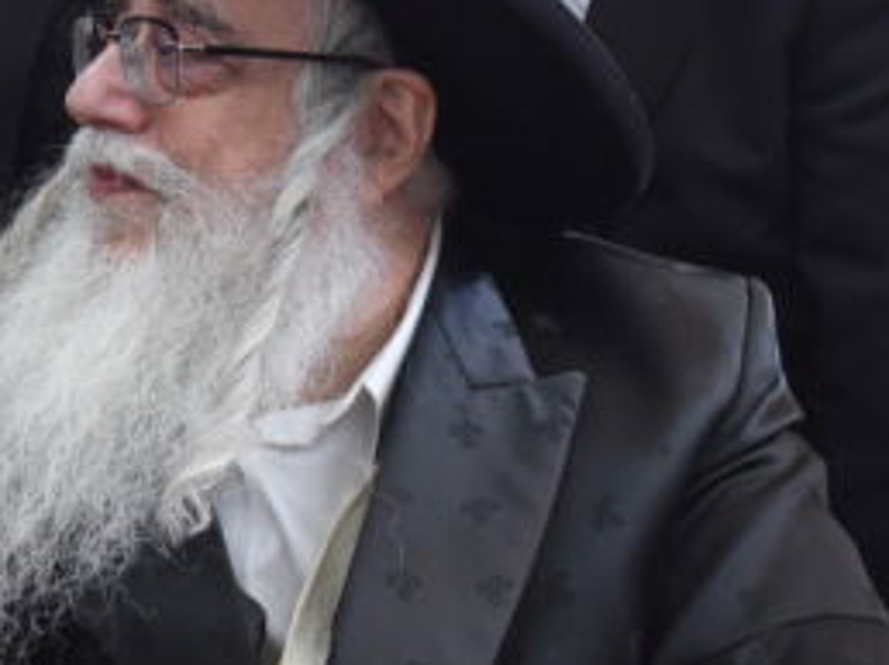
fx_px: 1668
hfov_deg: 28.0
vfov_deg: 22.4
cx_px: -3
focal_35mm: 65
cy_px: 208
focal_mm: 17
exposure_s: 1/125
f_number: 4.5
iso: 2500
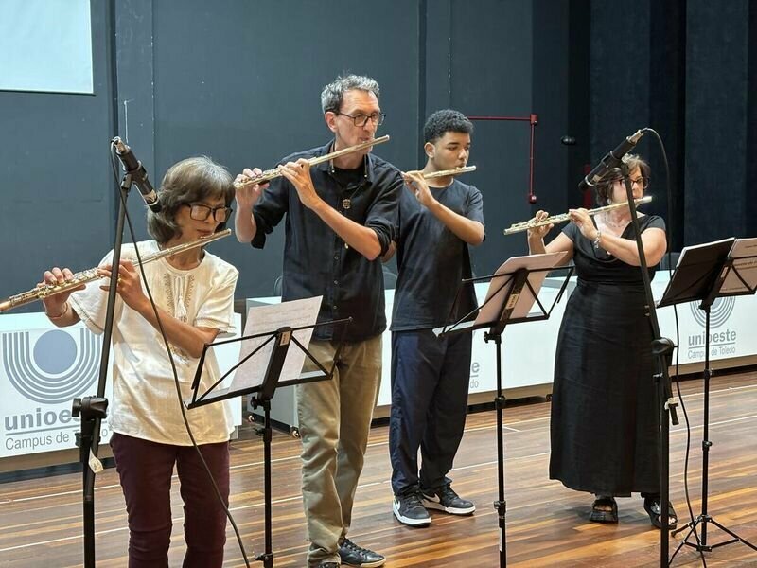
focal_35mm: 52
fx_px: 1137
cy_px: 284
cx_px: 378
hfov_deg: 36.8
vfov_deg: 28.0
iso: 320
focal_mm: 5.96
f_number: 1.6
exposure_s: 1/30
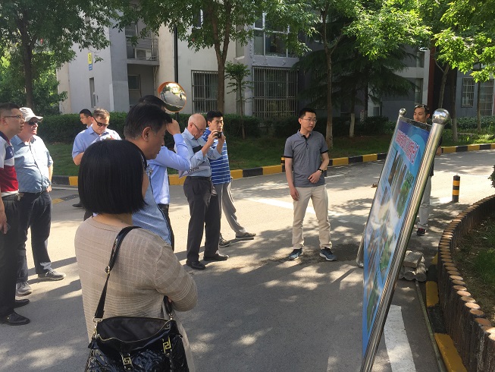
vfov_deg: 48.2
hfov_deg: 61.7
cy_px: 186
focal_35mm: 29
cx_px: 248
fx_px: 415
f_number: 2.2
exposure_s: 1/353
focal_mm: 4.15
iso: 32
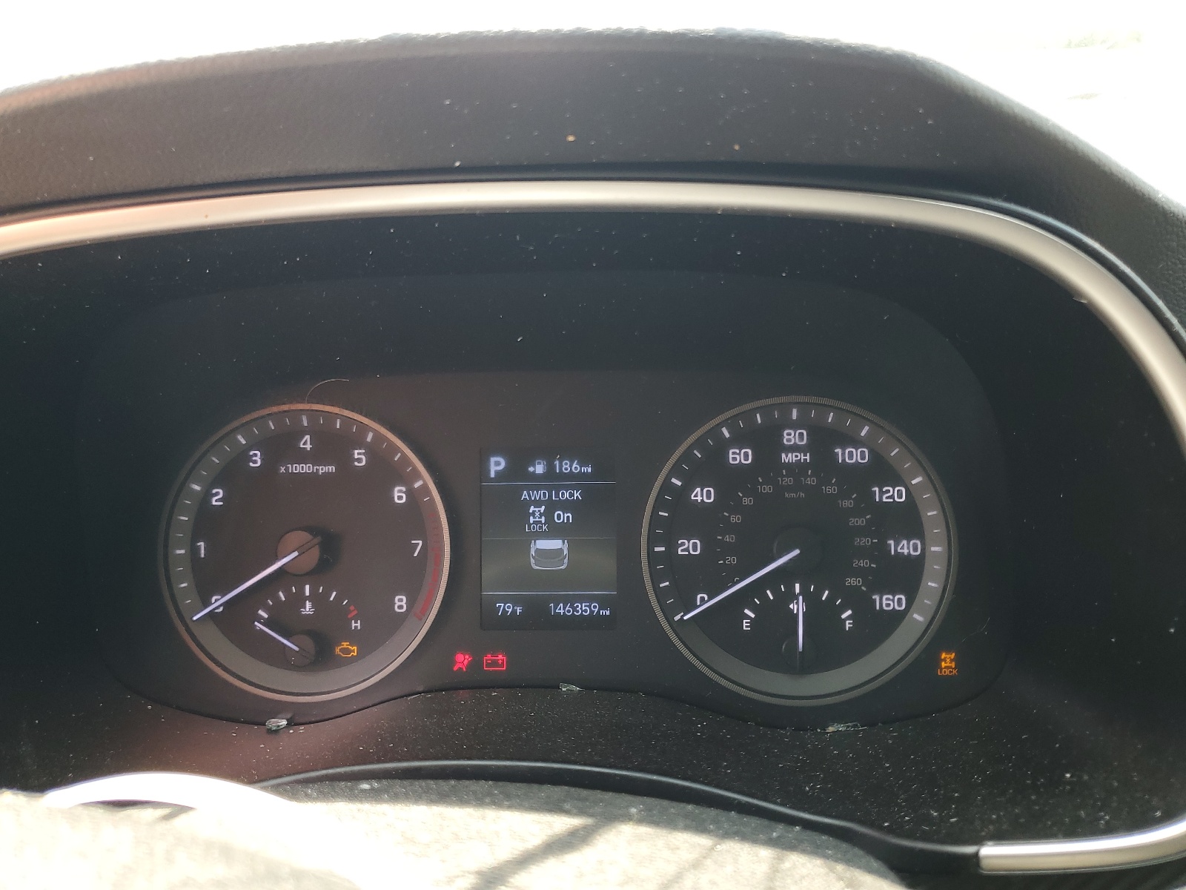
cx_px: 593
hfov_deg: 67.3
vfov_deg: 53.1
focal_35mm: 26
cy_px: 445
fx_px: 891
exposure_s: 1/120
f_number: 1.5
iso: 55
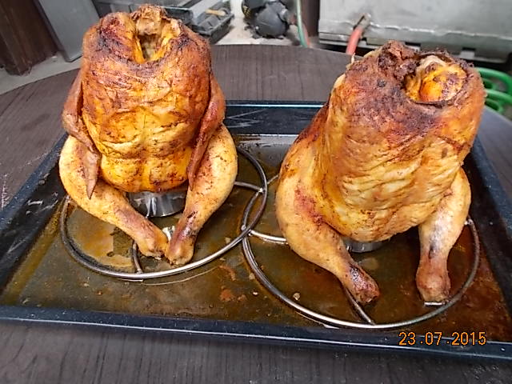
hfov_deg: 60.0
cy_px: 192
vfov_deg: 46.8
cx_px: 256
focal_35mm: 30
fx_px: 444
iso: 80
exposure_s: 1/80
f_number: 3.4
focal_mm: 5.3
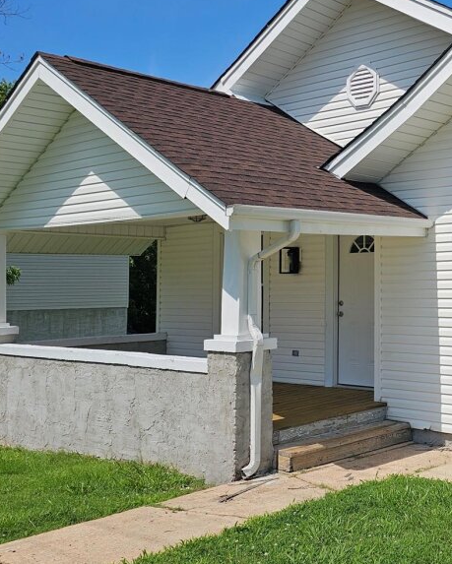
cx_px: 430
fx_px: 785
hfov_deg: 30.3
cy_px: 239
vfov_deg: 39.4
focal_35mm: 47
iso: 12
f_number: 1.7
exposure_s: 1/1799
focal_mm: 6.3
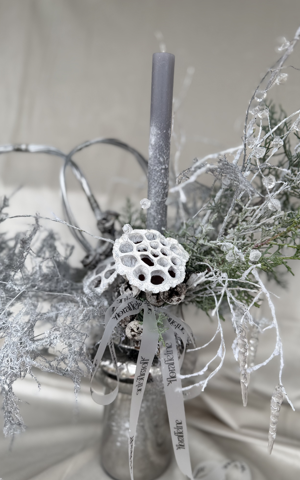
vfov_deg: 70.4
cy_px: 244
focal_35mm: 26
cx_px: 166
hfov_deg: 47.5
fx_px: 340
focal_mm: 6.76
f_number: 1.78
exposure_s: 1/370
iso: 80
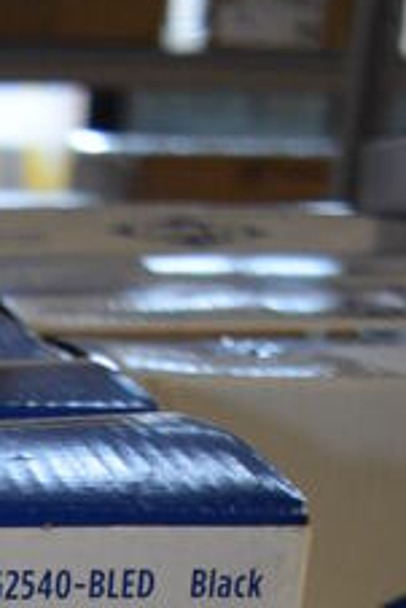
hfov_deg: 10.4
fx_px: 2044
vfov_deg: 14.3
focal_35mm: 121
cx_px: -409
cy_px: 1190
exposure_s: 1/125
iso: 1250
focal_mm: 20
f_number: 3.8
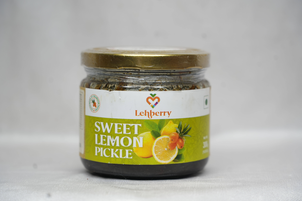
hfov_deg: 19.5
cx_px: 151
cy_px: 100
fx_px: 881
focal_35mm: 105
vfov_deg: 13.0
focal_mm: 105
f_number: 5
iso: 250
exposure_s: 1/80
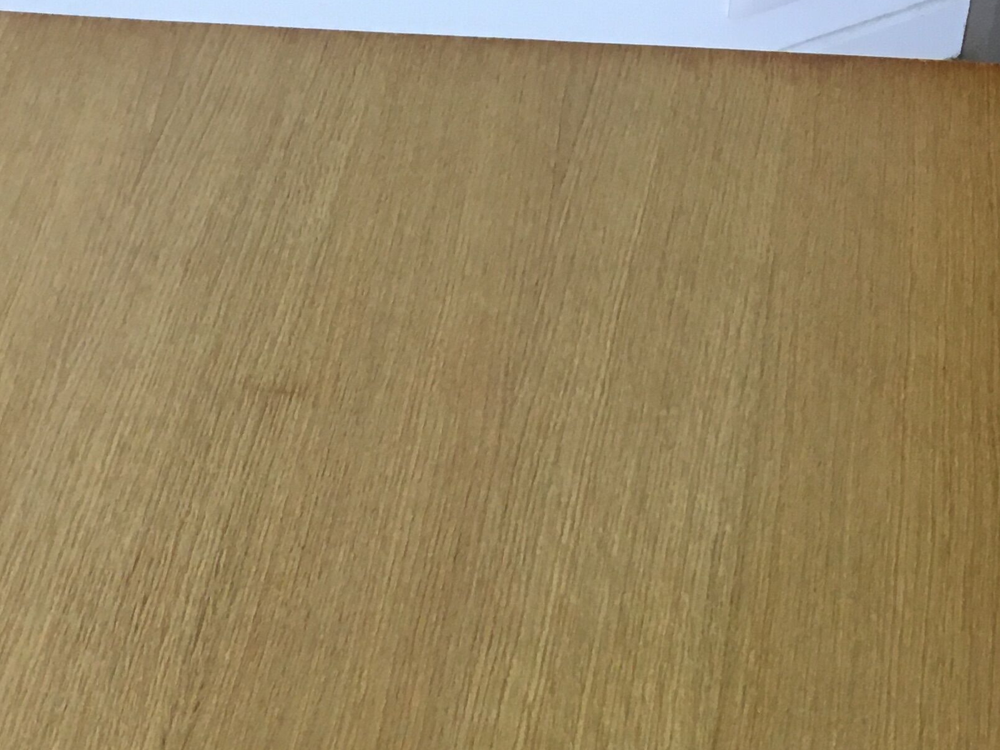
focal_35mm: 73
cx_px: 218
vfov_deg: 19.4
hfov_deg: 26.3
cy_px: 791
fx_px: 2109
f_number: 2.2
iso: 64
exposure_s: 1/33
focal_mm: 4.15
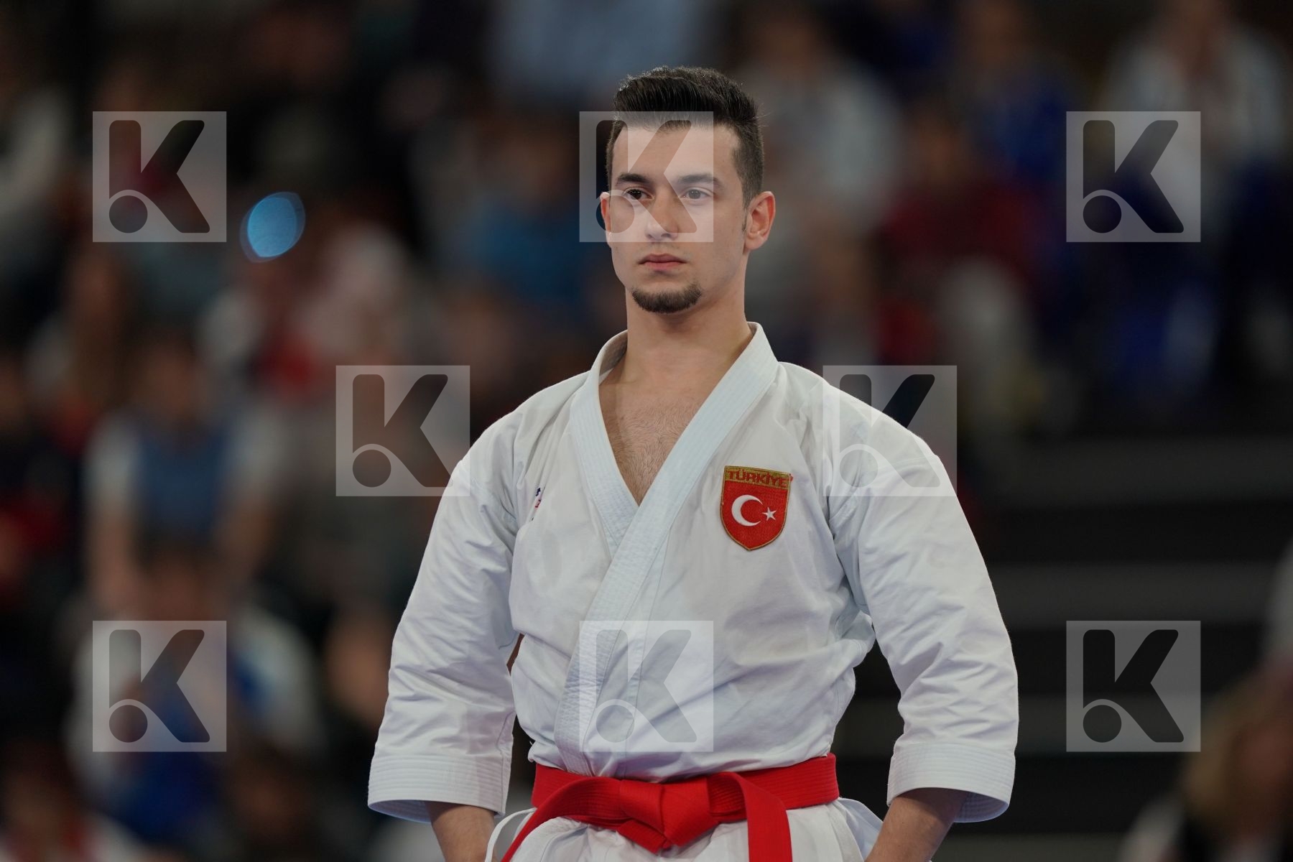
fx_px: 14366
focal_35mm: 400
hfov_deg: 5.2
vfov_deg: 3.4
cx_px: 646
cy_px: 431
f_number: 2.8
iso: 500
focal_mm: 400
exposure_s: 1/320
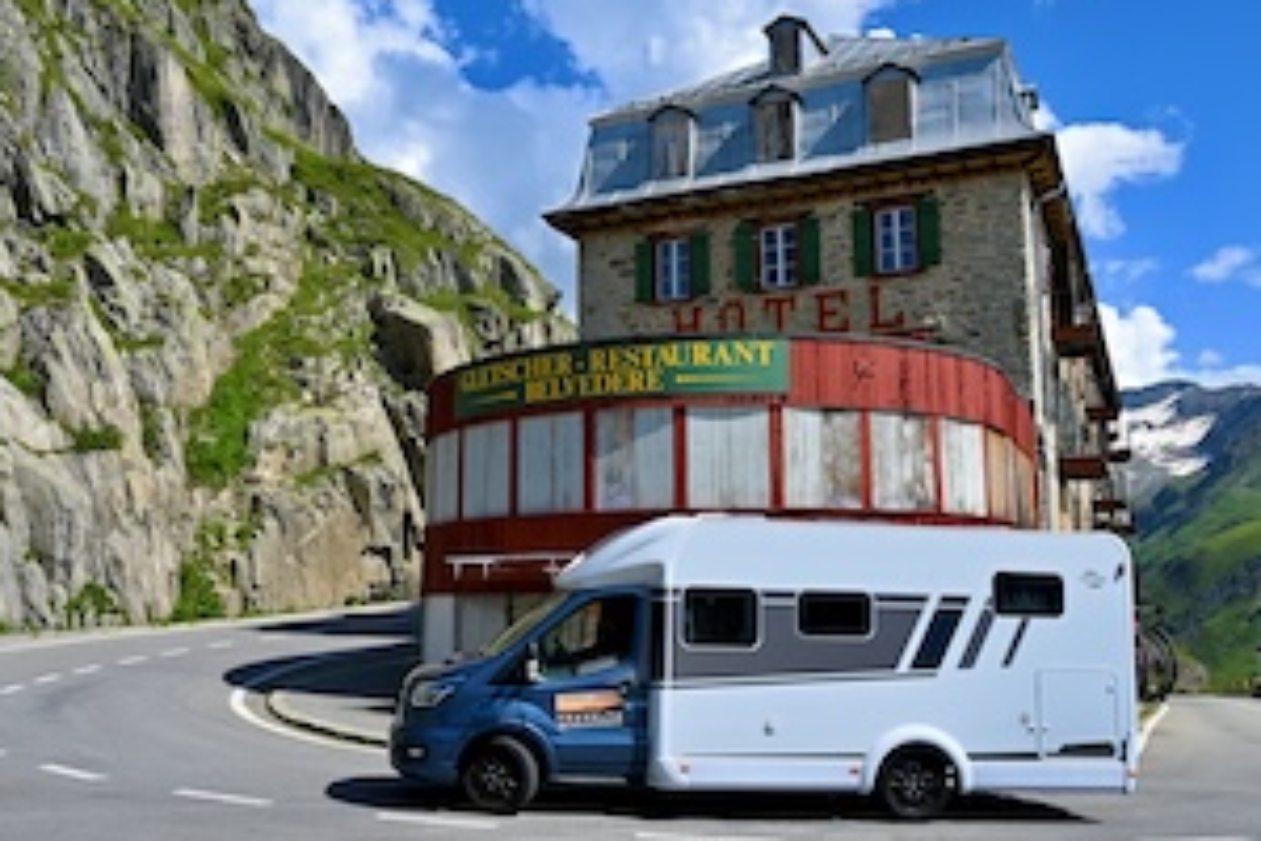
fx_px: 1121
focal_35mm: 32
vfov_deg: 41.1
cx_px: 660
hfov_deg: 58.7
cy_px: 397
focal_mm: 24
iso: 160
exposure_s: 1/250
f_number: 11
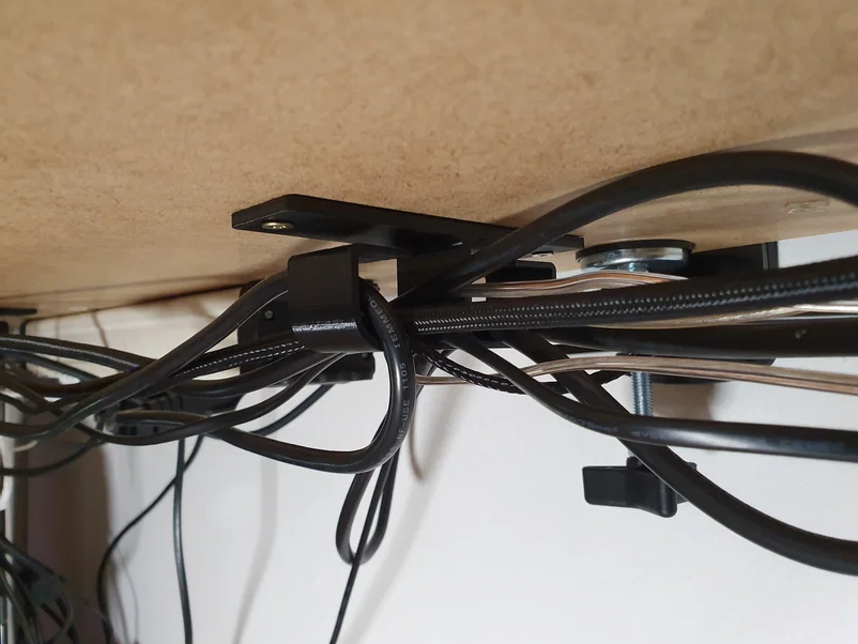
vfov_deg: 51.4
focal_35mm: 27
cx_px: 423
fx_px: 669
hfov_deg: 65.3
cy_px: 311
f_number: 2.4
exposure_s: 1/50
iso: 500
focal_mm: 4.32
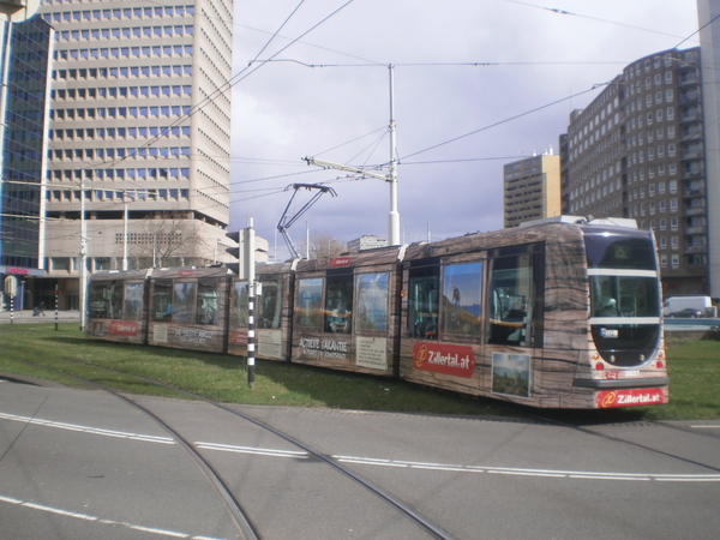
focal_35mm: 36
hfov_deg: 51.4
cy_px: 270
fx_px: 749
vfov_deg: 39.7
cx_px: 360
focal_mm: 6.3
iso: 100
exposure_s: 1/1000
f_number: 4.6
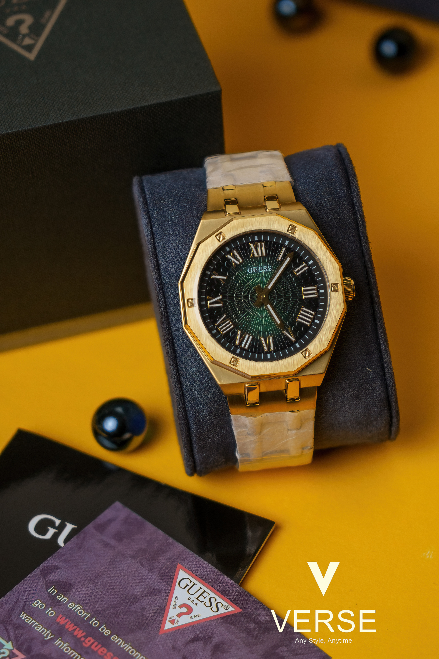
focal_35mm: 105
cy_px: 330
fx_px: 1920
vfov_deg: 19.5
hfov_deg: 13.0
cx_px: 220
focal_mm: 70
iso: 160
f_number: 4
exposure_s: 1/60
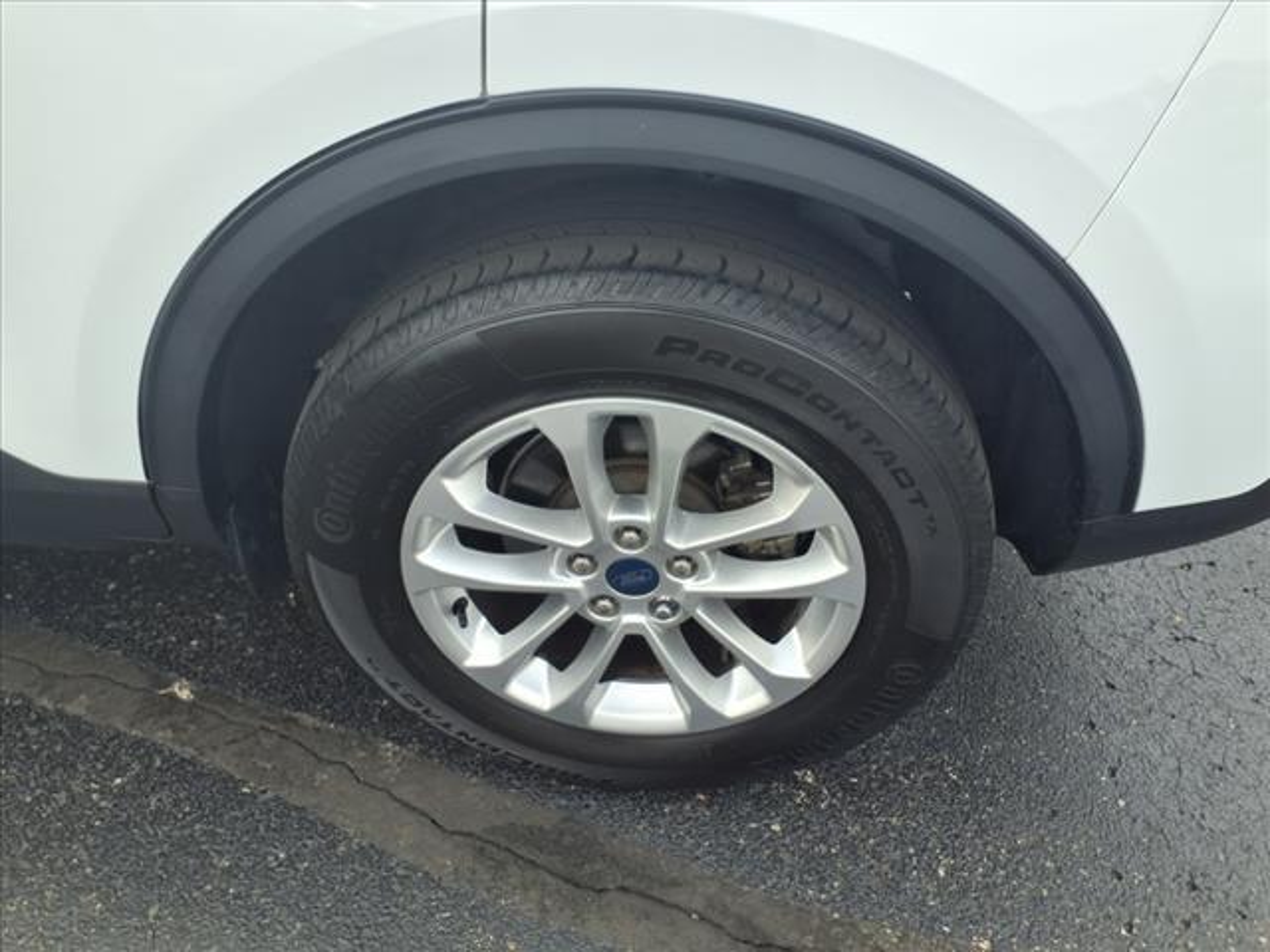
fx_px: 991
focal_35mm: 27
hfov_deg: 65.3
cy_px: 476
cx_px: 635
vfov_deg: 51.4
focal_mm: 3.58
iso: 40
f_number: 1.9
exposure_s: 1/333
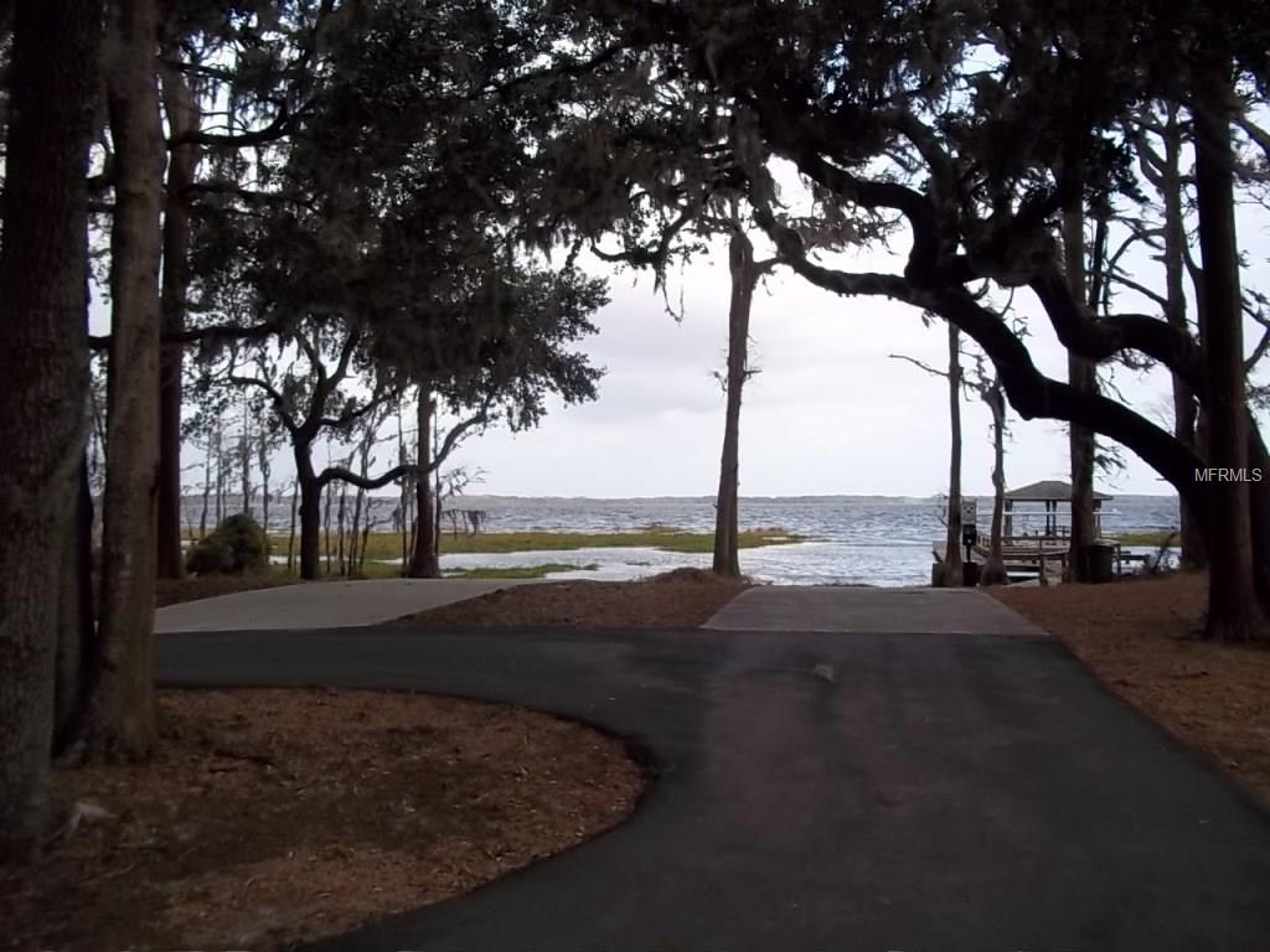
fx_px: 1321
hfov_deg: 51.4
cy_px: 476
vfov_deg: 39.7
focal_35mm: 36
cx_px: 635
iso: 100
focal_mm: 6.5
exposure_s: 1/500
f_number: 3.1
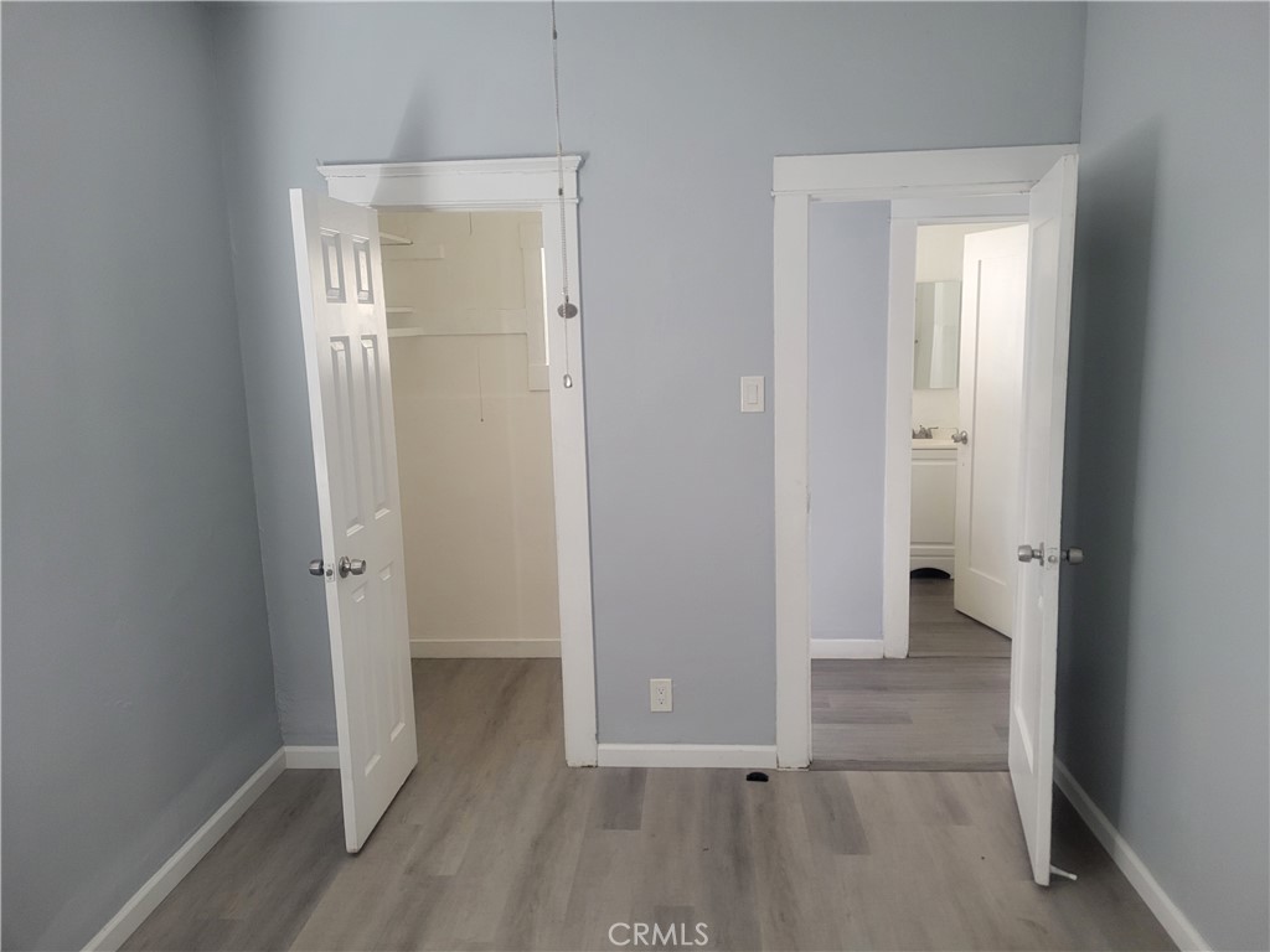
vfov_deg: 53.1
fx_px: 954
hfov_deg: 67.3
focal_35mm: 26
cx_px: 635
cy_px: 476
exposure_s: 1/40
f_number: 1.8
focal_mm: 5.4
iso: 320
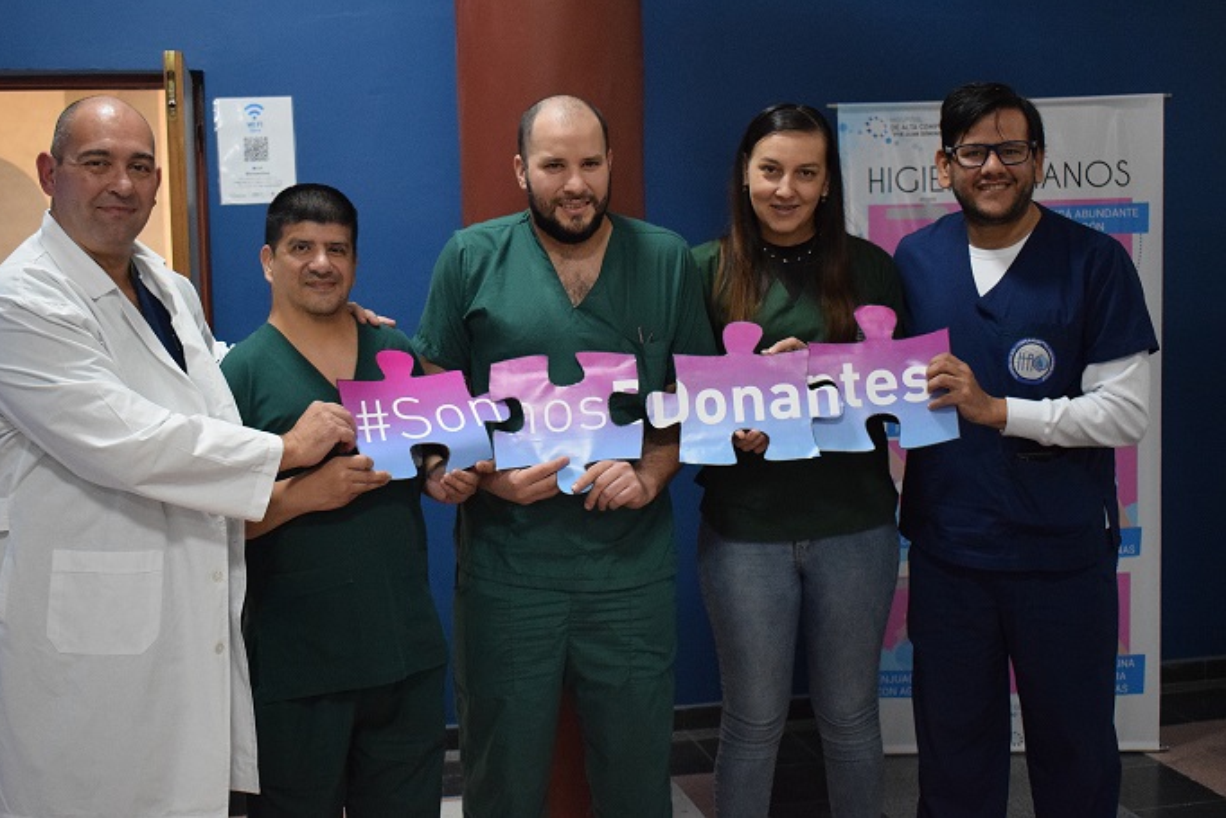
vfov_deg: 30.2
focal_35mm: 45
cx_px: 563
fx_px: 1517
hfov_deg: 44.0
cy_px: 370
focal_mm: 27
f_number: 4
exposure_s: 1/60
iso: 3200
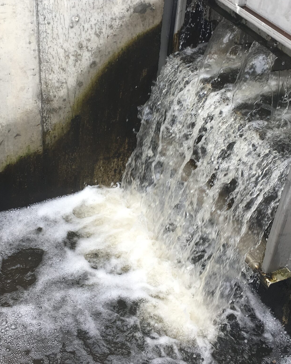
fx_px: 506
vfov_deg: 39.4
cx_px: 119
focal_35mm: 47
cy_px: 148
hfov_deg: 32.0
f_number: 2.2
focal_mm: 4.15
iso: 25
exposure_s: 1/251
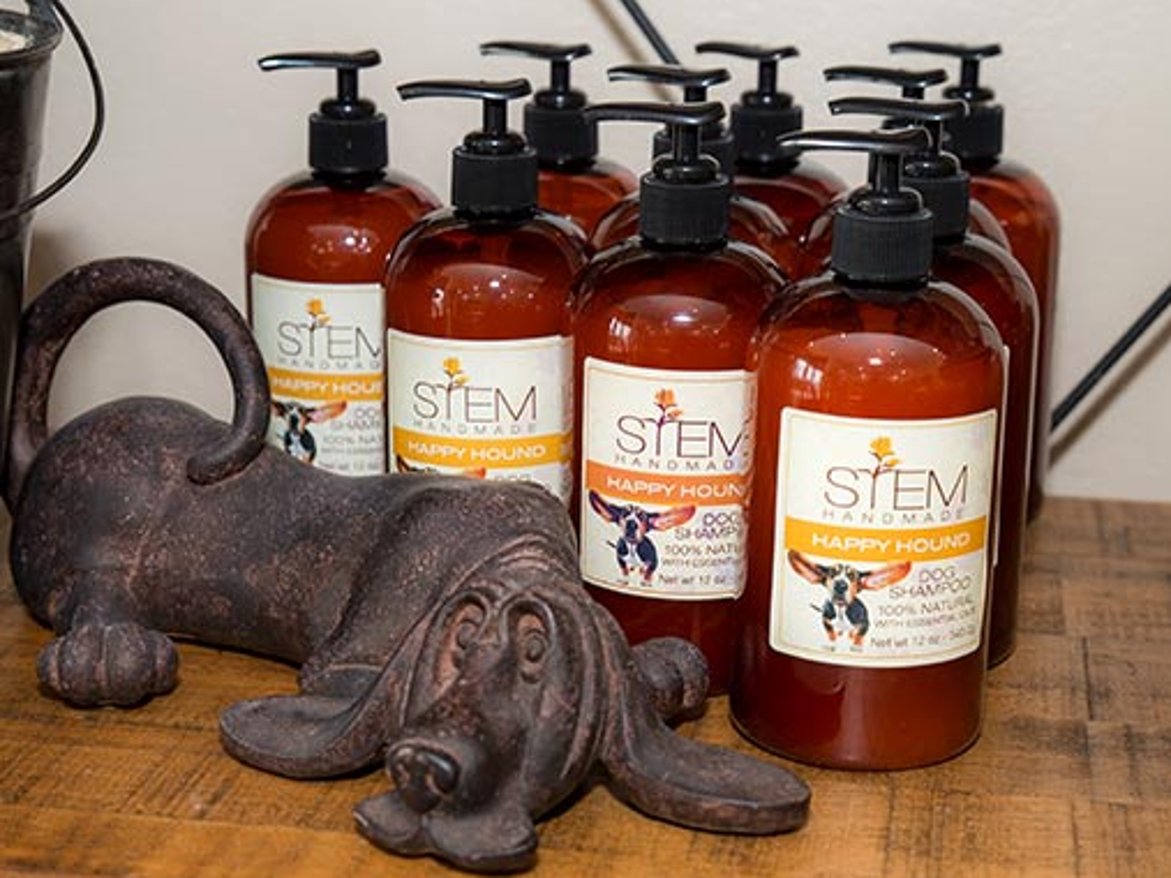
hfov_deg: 34.9
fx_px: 1860
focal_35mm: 55
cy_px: 445
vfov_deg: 26.5
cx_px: 504
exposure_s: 1/60
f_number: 6.7
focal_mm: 50
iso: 200
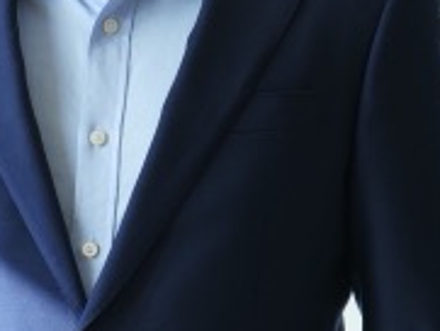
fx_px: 2595
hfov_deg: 9.7
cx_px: 102
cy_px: 54
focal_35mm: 204
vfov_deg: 7.3
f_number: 5.2
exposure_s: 1/50
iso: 640
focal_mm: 48
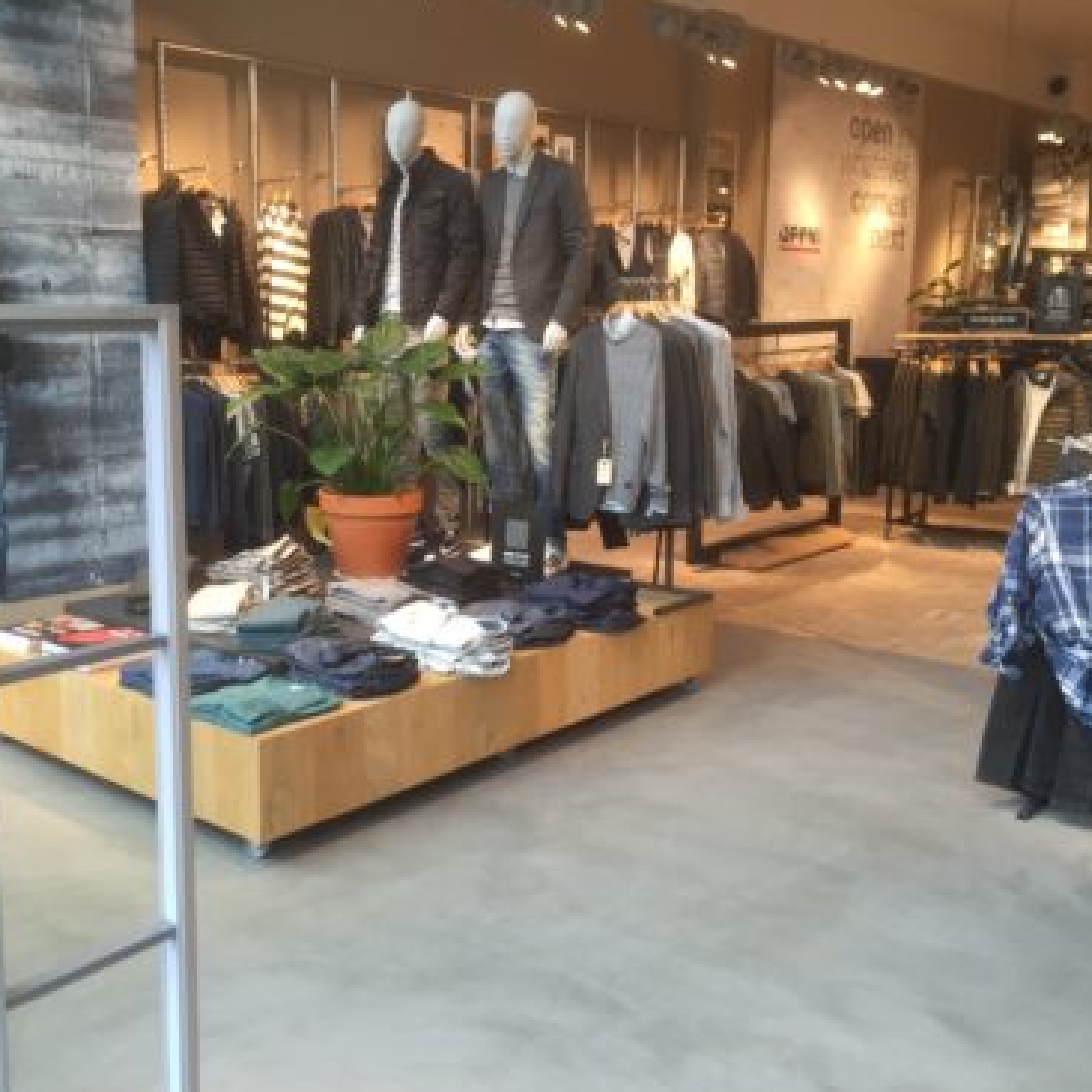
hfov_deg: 46.7
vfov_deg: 47.2
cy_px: 547
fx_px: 1249
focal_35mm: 35
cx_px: 397
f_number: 2.2
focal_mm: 4.15
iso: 40
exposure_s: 1/60
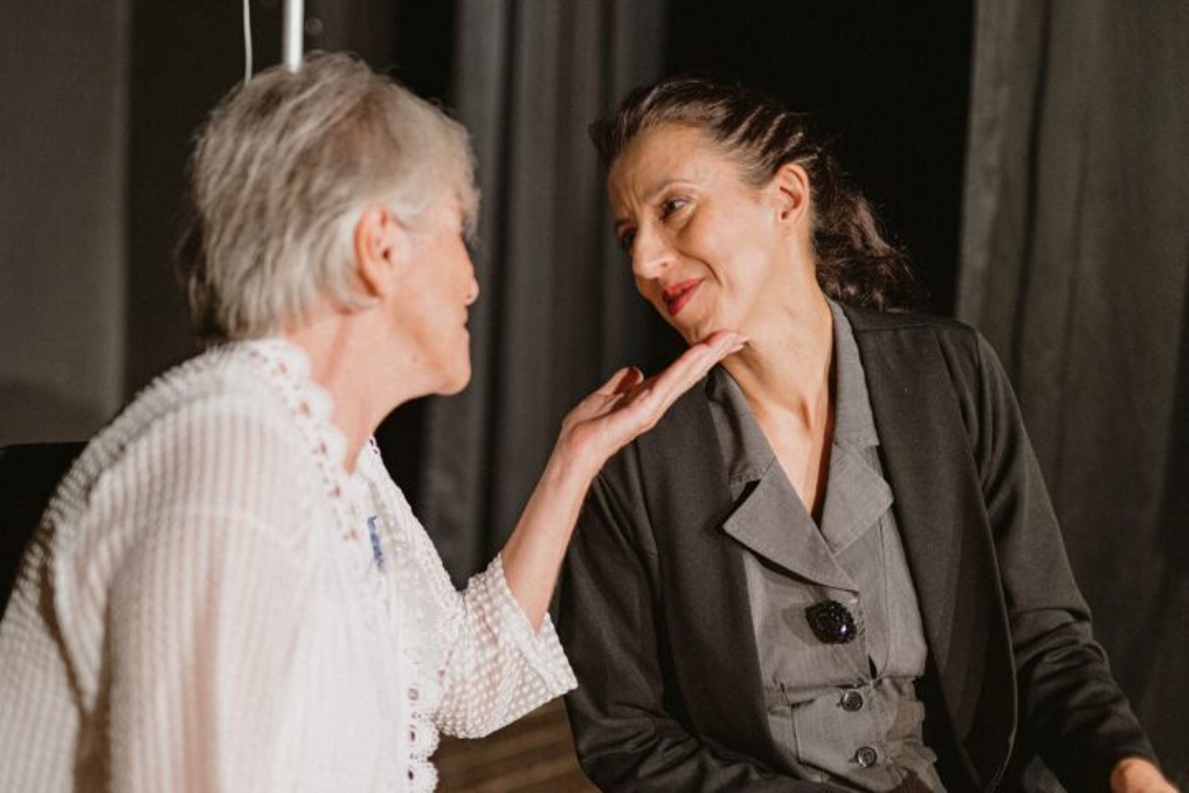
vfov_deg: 27.0
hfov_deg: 39.6
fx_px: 1651
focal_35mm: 50
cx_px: 594
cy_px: 396
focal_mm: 50
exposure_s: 1/250
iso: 400
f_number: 1.4
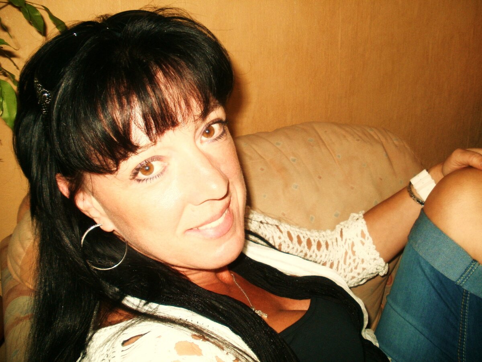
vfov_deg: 39.7
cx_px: 241
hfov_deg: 51.4
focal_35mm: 36
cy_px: 181
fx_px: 501
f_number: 3.5
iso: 125
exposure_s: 1/30
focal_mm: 6.3
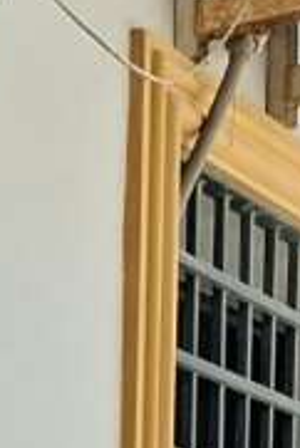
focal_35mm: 198
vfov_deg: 9.3
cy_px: 1061
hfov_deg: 5.2
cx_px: -1260
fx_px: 2470
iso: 50
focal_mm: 5.54
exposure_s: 1/507
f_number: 1.8
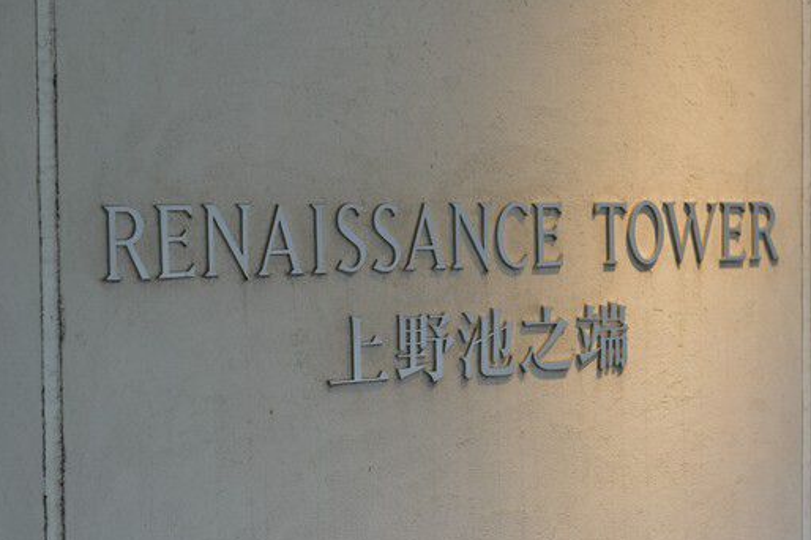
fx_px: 1733
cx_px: 412
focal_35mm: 77
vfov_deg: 17.7
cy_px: 309
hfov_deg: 26.3
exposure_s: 1/200
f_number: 4
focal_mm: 66
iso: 400
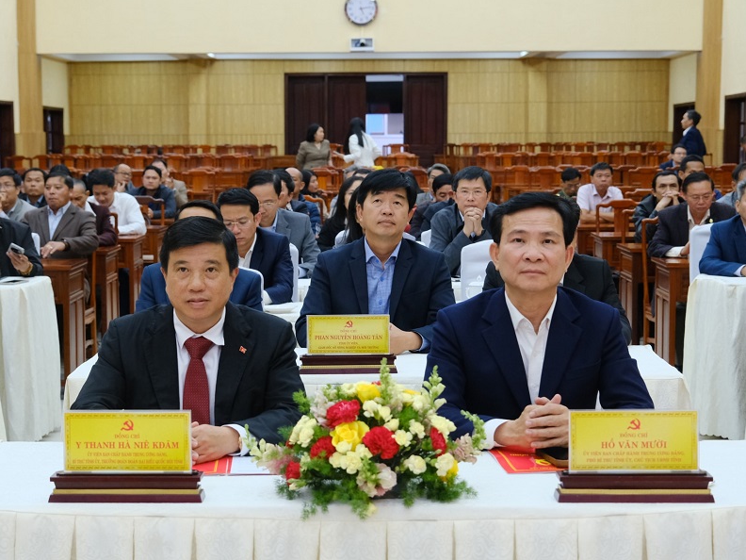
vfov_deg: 24.8
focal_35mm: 59
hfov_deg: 32.7
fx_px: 1271
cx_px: 332
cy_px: 279
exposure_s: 1/160
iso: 2500
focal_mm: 35.8
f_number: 4
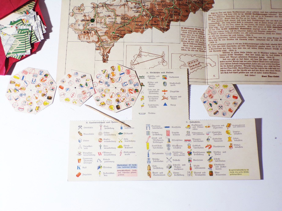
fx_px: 399
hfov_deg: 38.9
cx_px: 141
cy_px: 106
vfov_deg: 29.7
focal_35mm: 49
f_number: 3.5
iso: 80
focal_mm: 8.7
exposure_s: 1/60
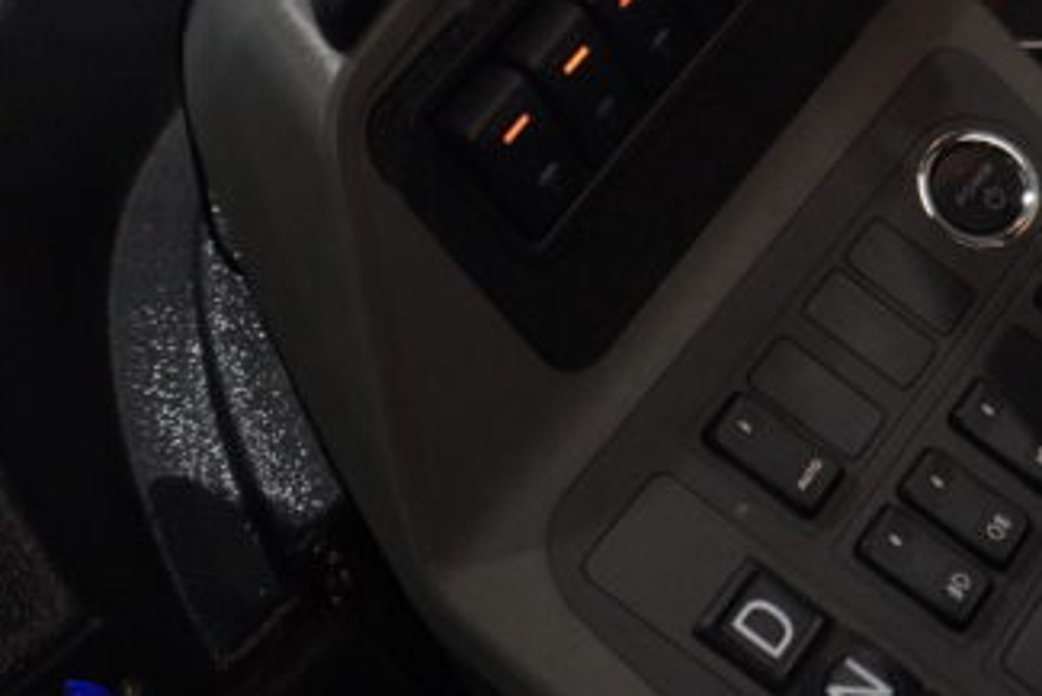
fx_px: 2374
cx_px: 1337
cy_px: -27
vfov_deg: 16.3
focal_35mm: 82
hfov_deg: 22.3
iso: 2500
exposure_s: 1/80
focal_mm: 26
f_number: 4
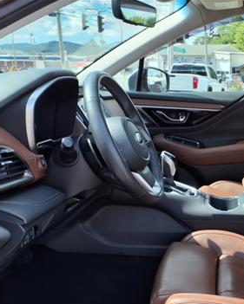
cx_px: 243
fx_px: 433
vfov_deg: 38.3
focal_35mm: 48
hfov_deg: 29.4
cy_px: 206
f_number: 1.9
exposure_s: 1/333
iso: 40
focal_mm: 3.58
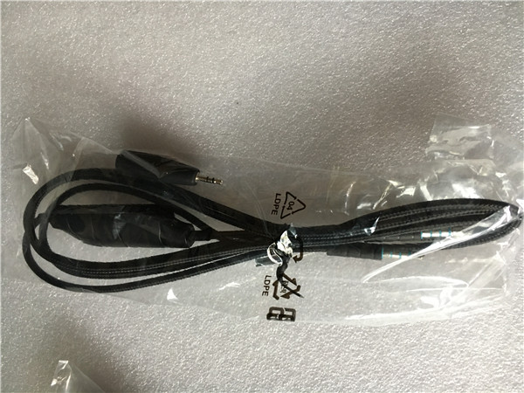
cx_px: 262
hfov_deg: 61.7
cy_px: 196
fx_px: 439
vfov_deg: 48.2
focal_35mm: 29
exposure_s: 1/33
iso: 200
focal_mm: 4.15
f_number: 2.2
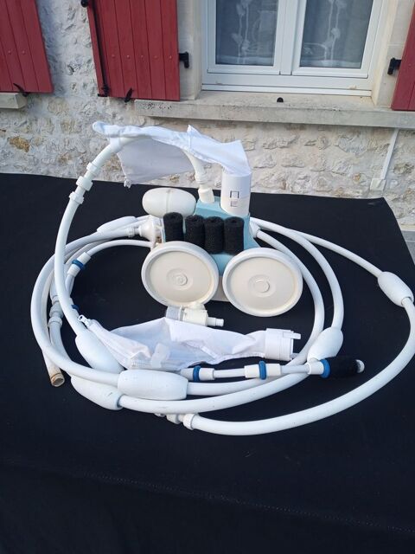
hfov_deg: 49.7
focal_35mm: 28
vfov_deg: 63.4
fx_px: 448
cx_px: 208
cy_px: 277
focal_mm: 3.44
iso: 110
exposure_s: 1/142
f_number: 2
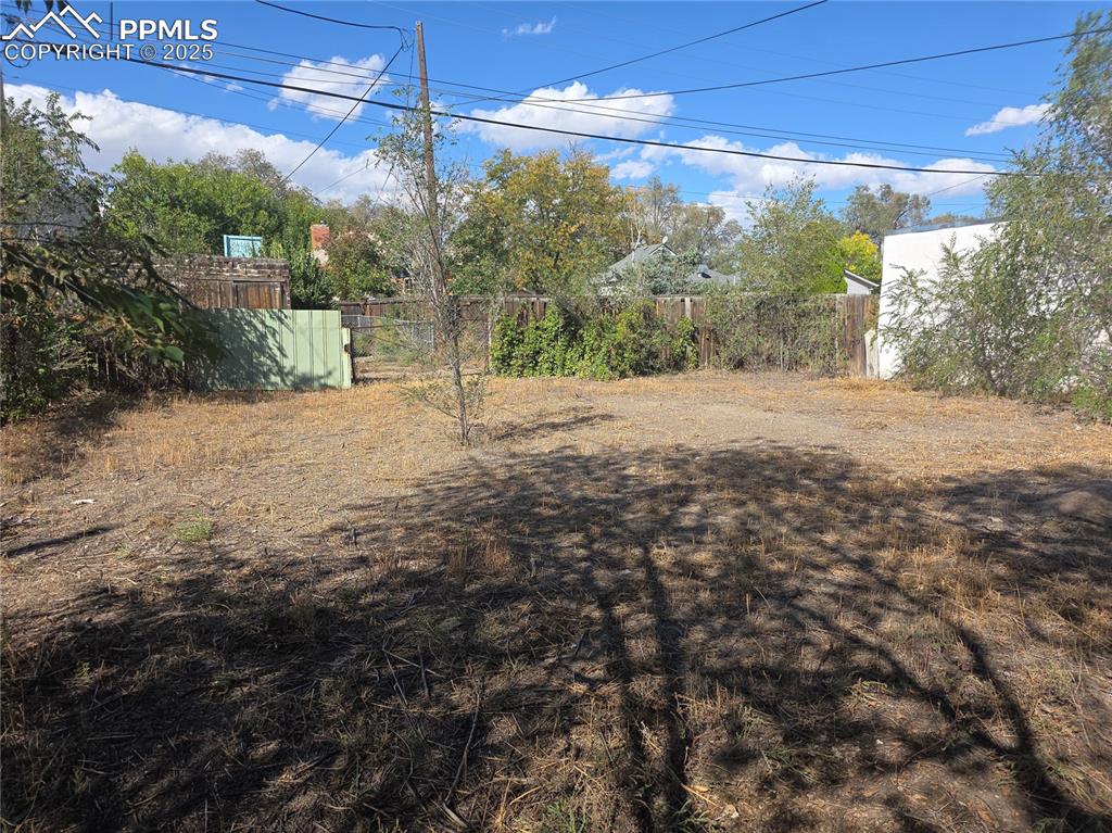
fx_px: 739
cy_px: 416
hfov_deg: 74.0
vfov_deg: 58.8
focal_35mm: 23
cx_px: 556
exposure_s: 1/628
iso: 12
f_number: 1.7
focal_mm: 6.3
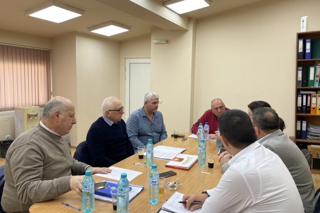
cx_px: 161
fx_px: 249
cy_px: 106
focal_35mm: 28
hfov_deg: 65.5
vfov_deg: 46.4
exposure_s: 1/100
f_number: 1.6
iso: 100
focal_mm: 4.2
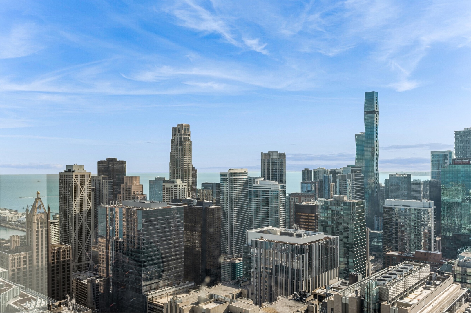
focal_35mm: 30
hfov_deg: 62.0
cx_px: 236
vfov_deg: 43.5
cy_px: 156
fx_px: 392
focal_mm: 30
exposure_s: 1/30
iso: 100
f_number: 13
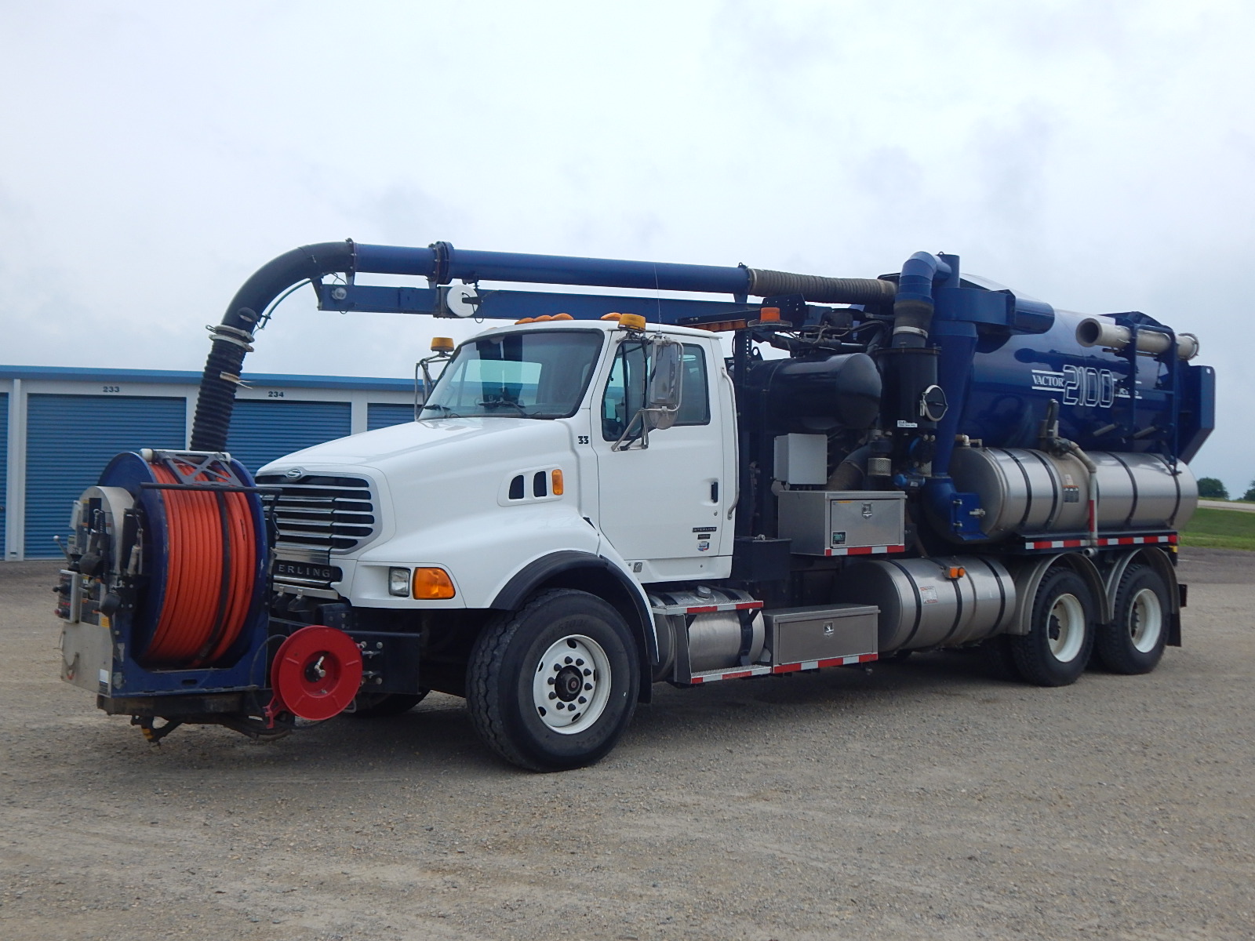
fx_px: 1378
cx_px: 628
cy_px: 470
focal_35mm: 38
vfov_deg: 37.7
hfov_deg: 49.0
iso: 125
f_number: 3.4
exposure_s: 1/800
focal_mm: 6.8
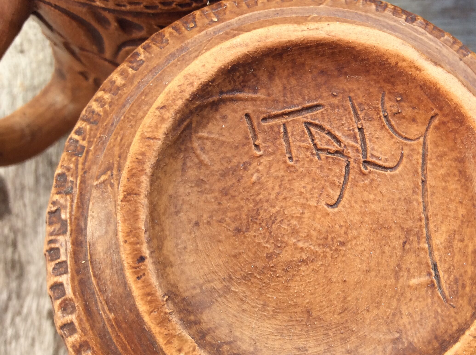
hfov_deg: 46.5
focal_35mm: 40
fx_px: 549
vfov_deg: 35.8
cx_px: 294
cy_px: 147
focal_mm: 3.3
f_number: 2.4
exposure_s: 1/105
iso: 32
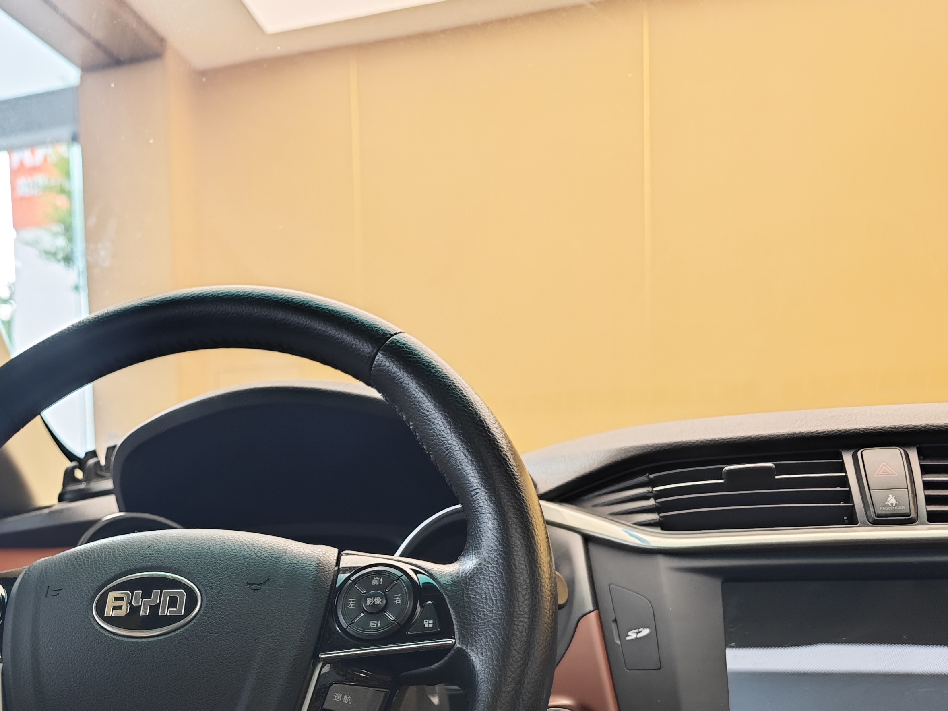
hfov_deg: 43.8
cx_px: 146
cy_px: 588
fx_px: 1095
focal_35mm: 40
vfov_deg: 34.6
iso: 640
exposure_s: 1/32.2
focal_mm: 8.7
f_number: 1.9
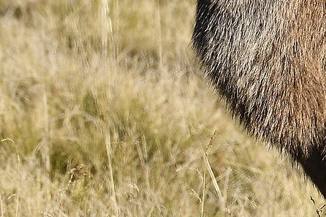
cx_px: 330
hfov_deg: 0.6
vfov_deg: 0.4
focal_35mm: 3227
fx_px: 29210
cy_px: -37
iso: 800
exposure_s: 1/2500
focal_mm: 400
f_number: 6.3
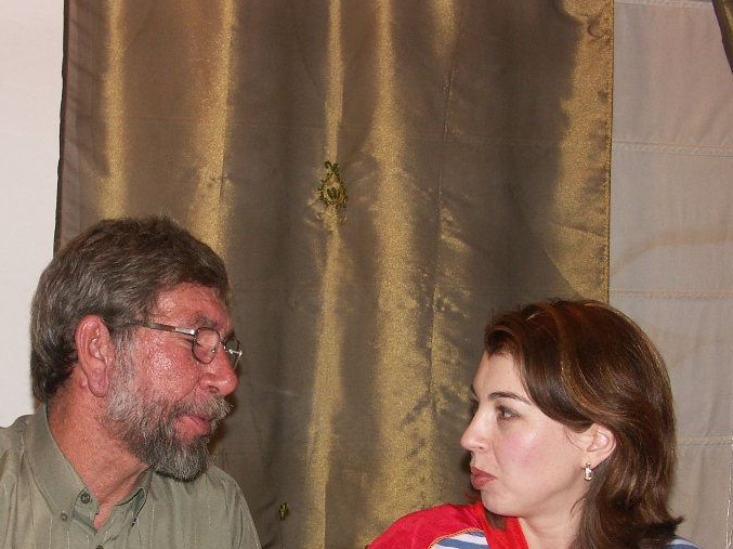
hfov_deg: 34.2
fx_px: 1185
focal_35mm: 56
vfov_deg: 25.8
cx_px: 287
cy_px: 413
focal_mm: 9.55
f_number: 2.8
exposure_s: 1/50
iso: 100
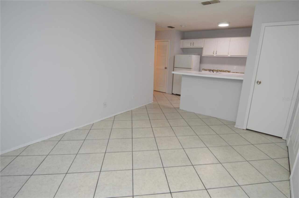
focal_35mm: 18
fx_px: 149
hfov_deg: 90.1
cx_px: 150
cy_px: 99
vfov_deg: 67.2
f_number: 4
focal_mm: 12
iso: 400
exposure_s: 1/60
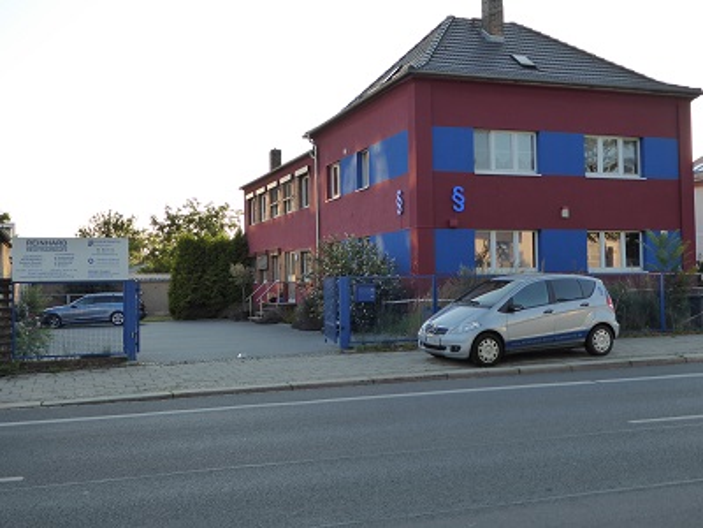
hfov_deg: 44.8
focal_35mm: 42
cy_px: 264
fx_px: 853
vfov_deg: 34.3
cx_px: 352
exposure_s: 1/160
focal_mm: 7.2
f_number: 3.8
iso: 160
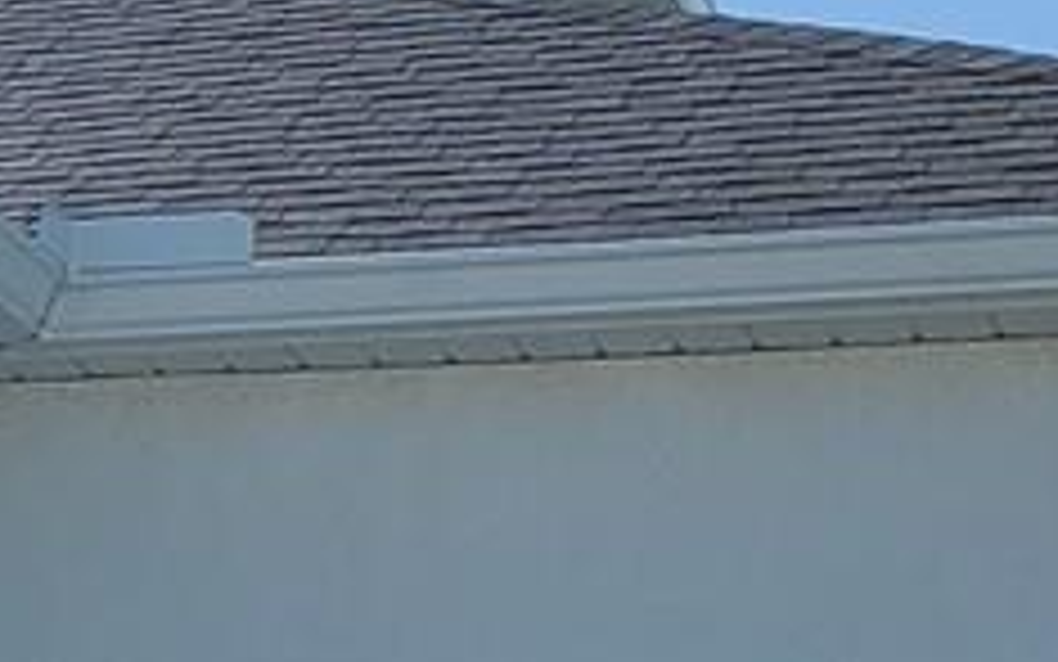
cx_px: -1913
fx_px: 5422
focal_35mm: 188
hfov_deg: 9.3
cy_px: 1306
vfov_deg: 6.8
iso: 50
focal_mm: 4.3
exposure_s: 1/1721
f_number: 2.4
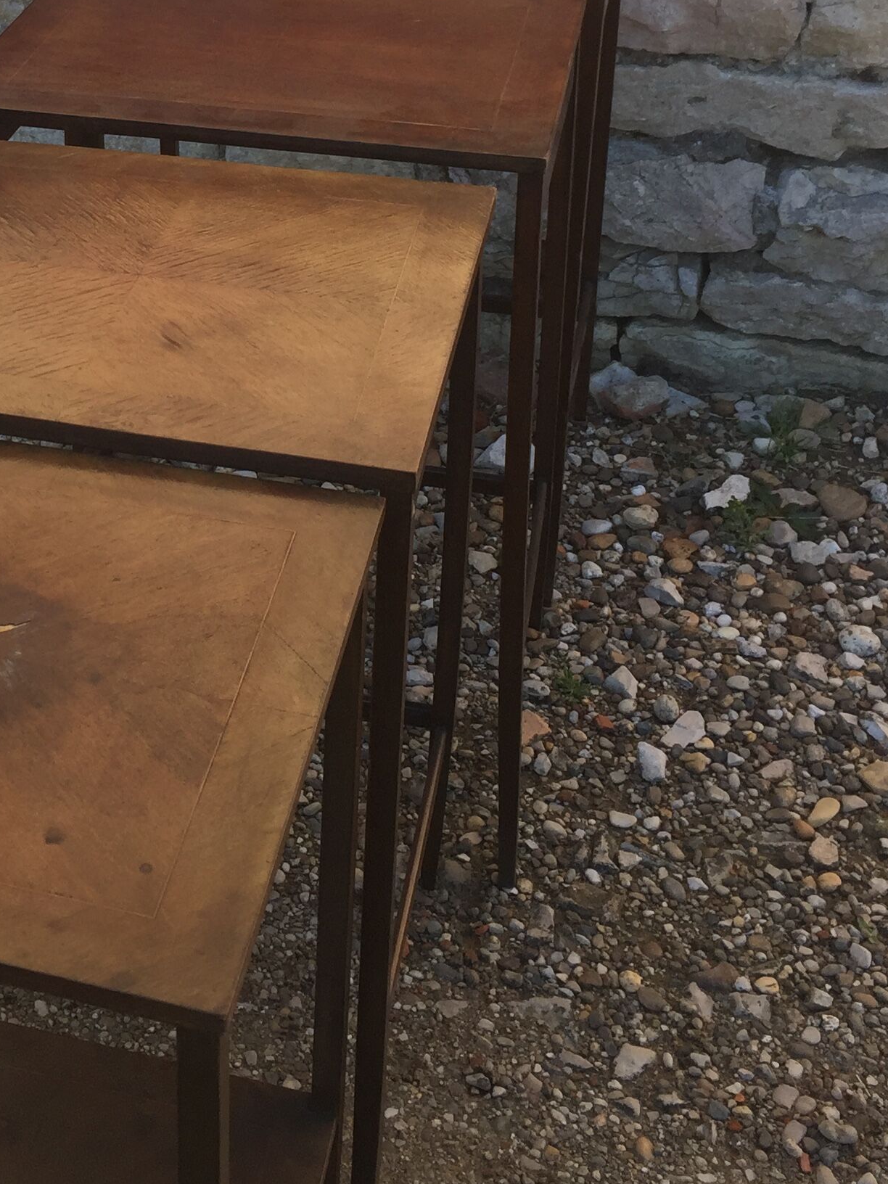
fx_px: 1984
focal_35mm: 58
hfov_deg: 24.5
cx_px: 92
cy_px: 202
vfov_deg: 32.1
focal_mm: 4.15
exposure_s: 1/648
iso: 32
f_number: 2.2
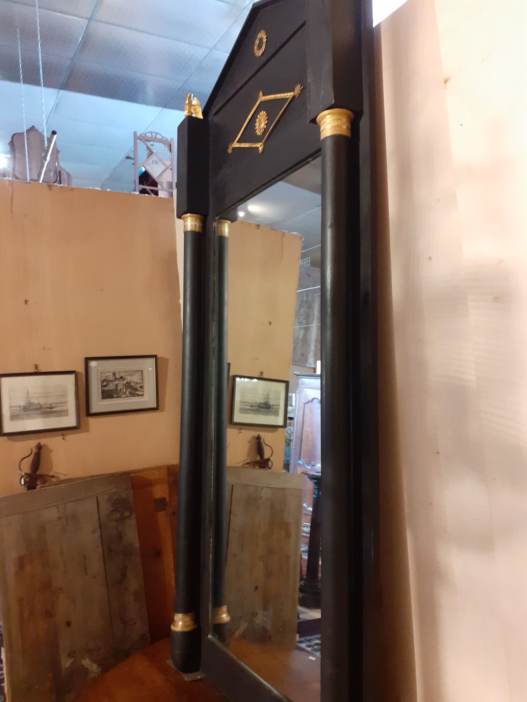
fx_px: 548
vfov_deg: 65.3
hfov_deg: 51.4
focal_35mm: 27
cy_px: 351
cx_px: 264
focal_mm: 3.6
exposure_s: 1/25
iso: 250
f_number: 1.9
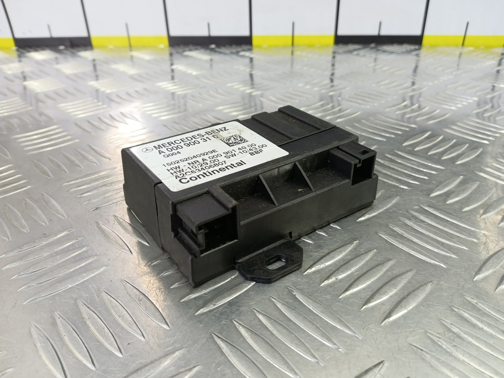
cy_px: 189
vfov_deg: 58.9
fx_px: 335
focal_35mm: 23
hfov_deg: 73.9
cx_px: 252
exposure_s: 1/50
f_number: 1.6
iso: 154
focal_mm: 4.11
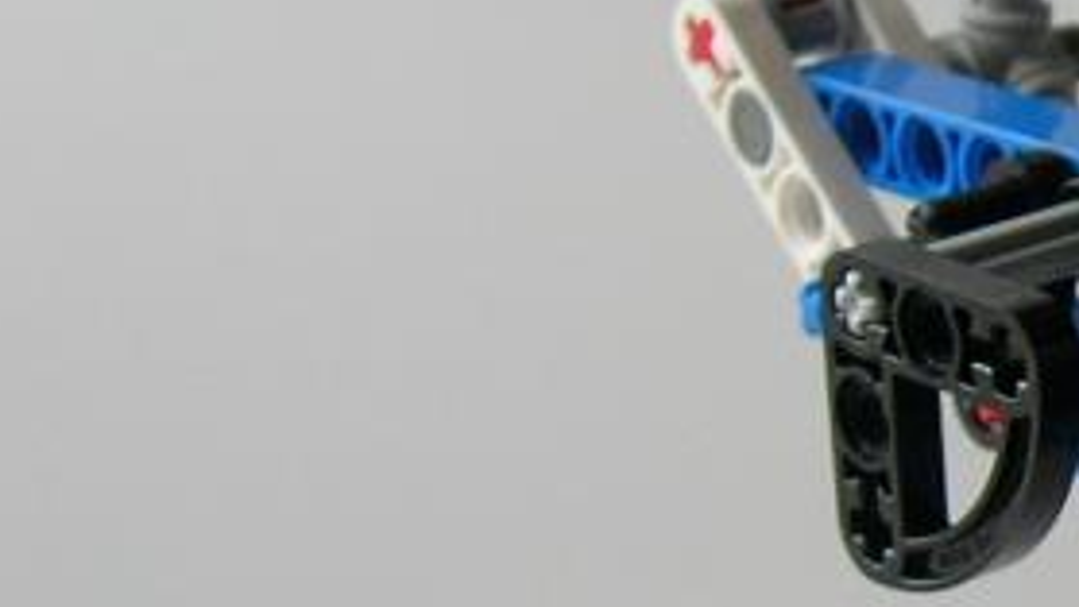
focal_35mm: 164
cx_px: 1887
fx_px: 4693
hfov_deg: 12.1
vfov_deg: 7.3
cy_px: 731
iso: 64
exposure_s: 1/24.3
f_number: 2.9
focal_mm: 8.5
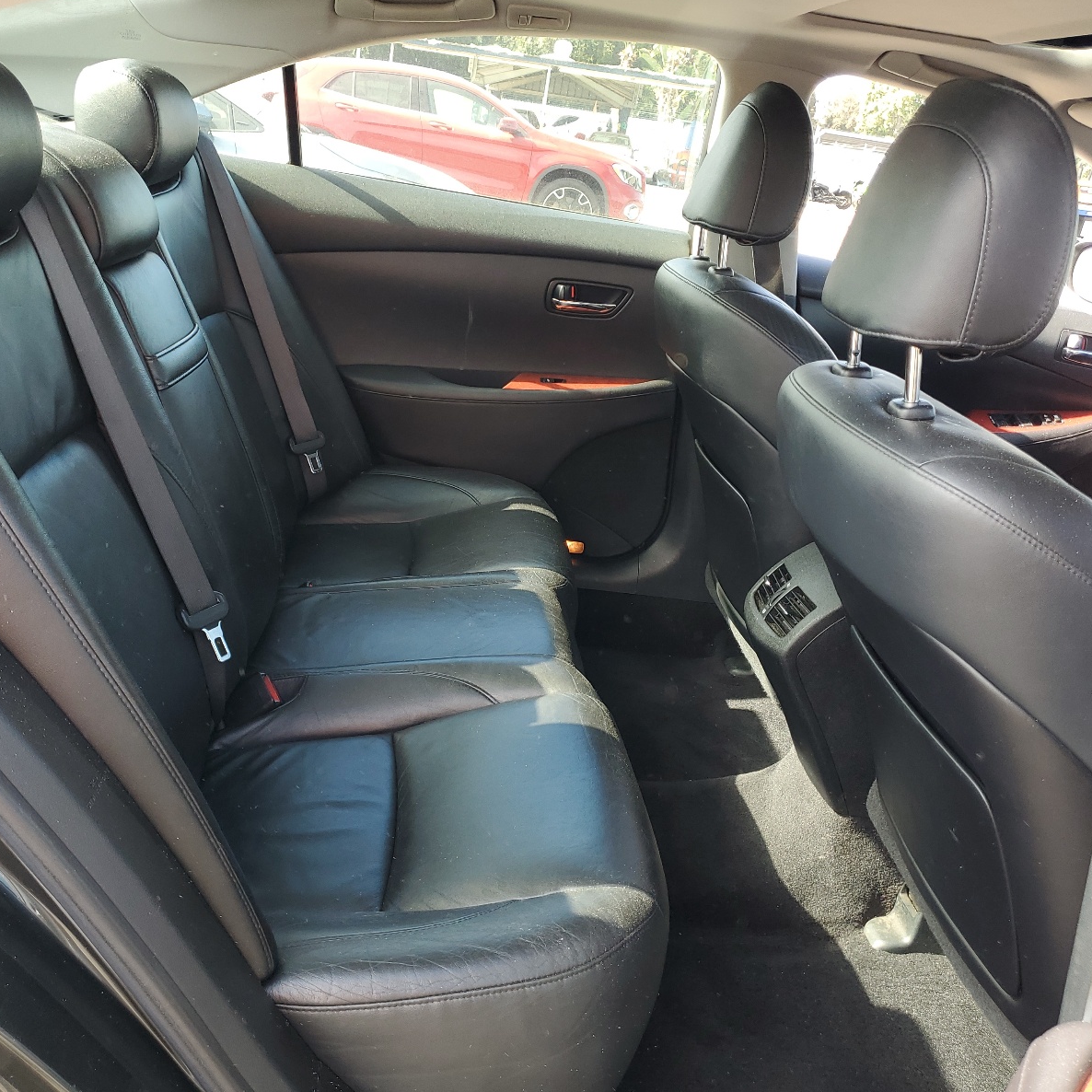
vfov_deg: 52.5
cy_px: 541
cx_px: 463
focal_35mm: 31
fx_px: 1106
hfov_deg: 52.3
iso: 50
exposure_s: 1/167
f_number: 1.5
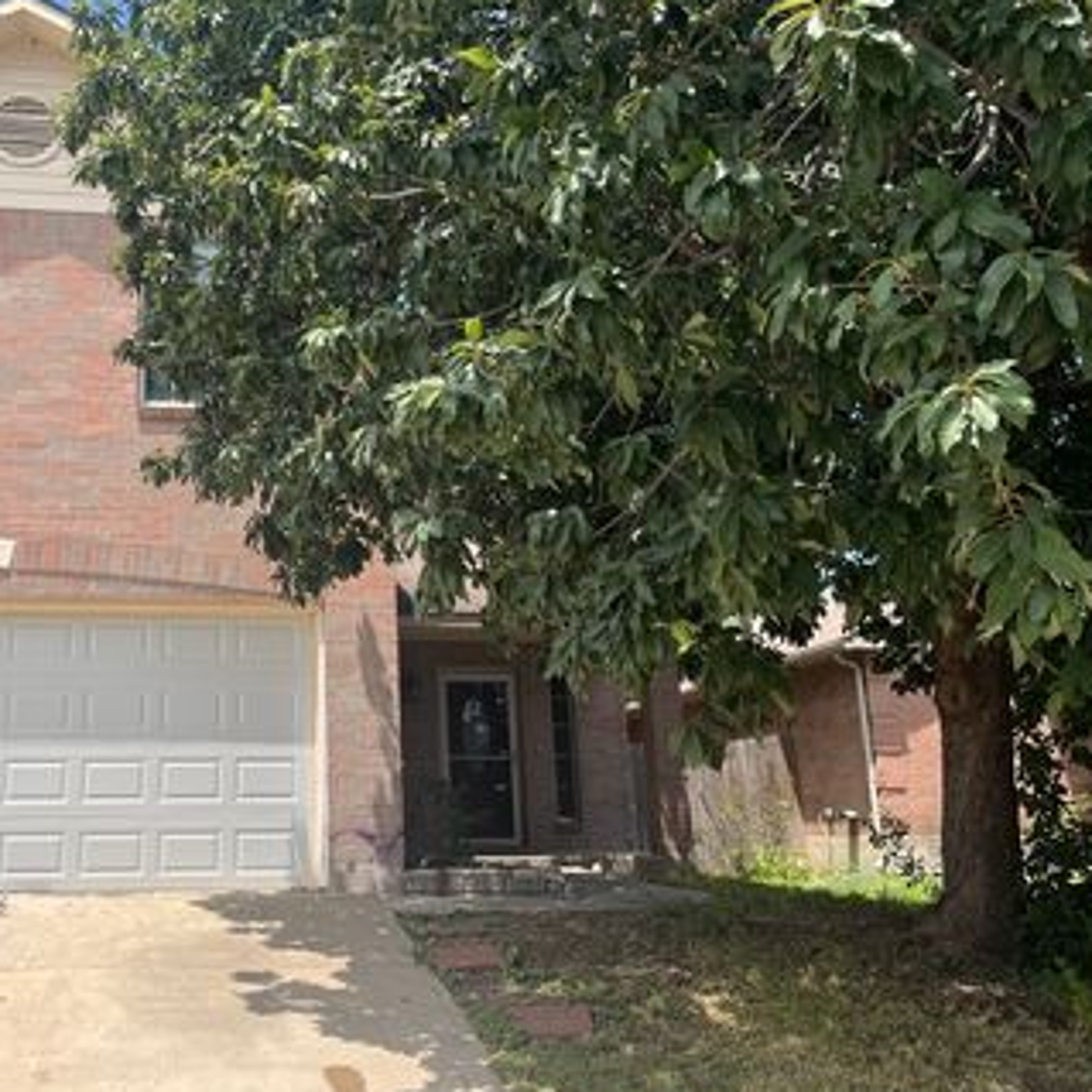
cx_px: 298
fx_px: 1285
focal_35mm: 36
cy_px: 515
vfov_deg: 46.0
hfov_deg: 44.8
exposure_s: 1/3745
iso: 50
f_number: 1.6
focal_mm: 5.1
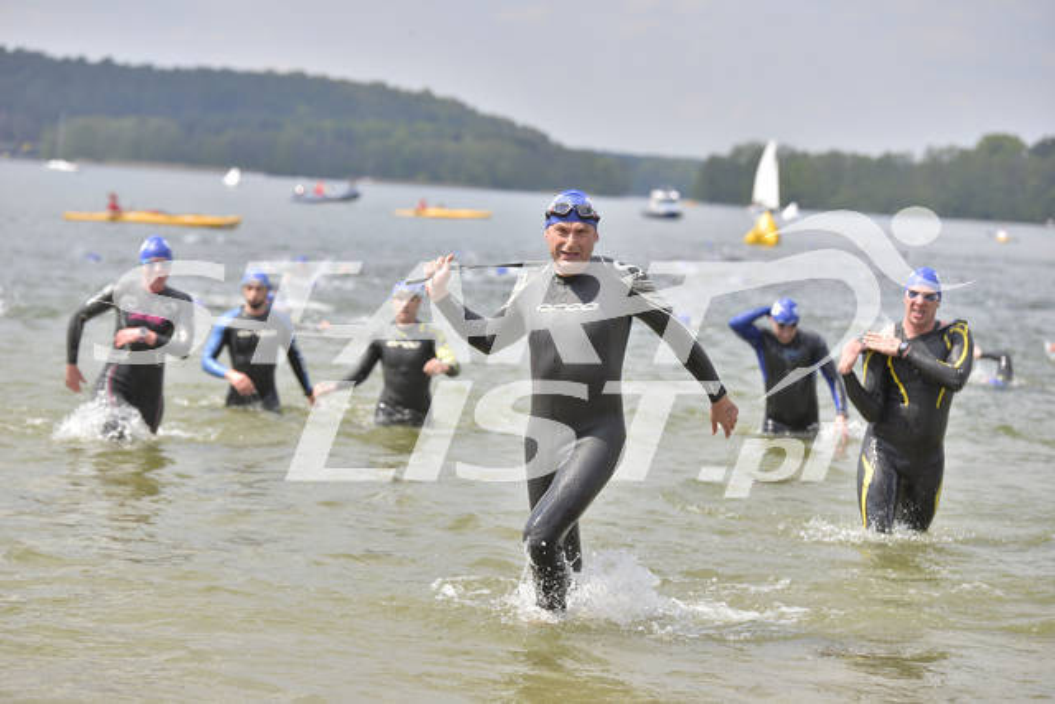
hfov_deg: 17.6
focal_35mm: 116
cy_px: 352
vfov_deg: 11.8
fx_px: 3400
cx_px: 528
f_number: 4
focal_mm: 116
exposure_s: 1/2000
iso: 200
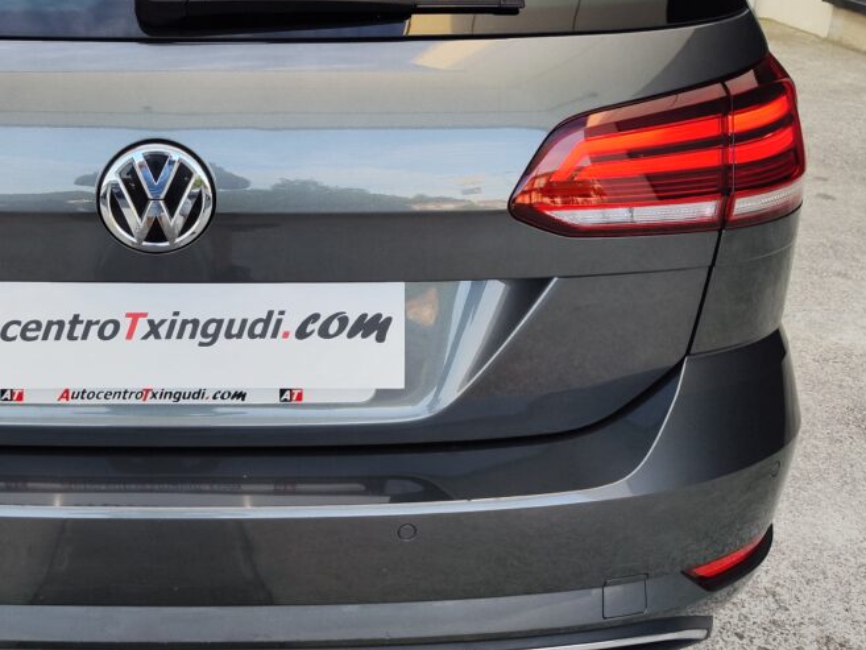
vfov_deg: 33.7
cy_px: 166
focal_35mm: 42
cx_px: 158
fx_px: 1051
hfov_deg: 42.5
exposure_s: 1/119
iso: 50
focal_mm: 7.01
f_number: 1.69
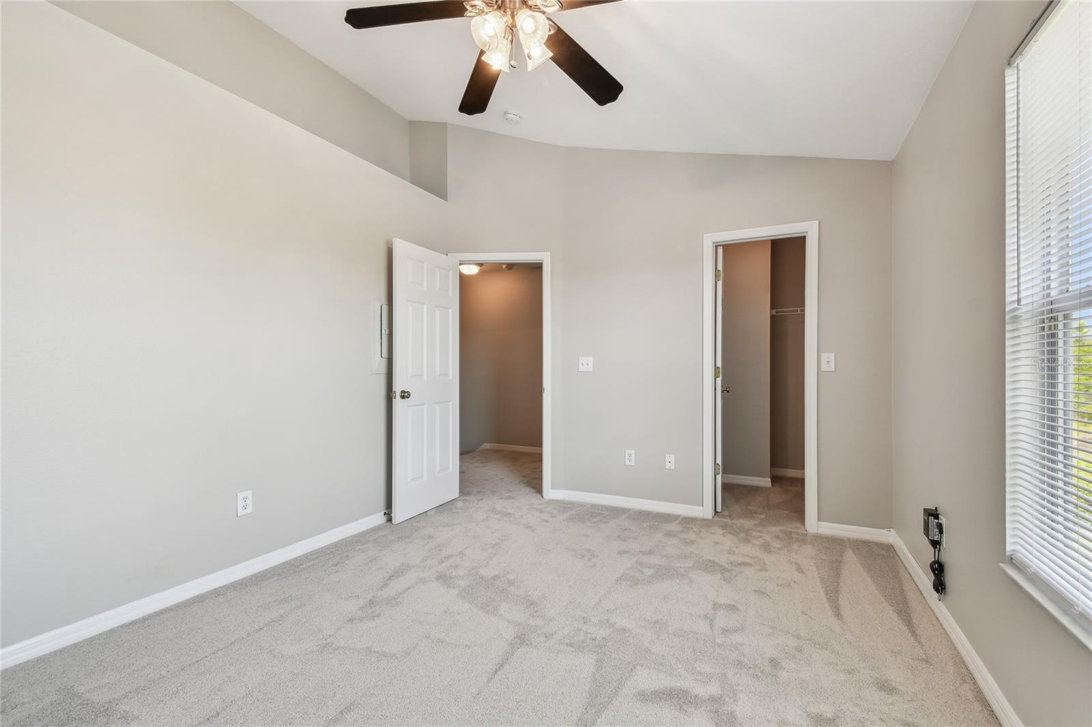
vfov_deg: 77.3
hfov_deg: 100.4
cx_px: 546
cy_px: 364
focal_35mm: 15
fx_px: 455
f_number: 7.1
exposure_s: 1/6
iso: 100
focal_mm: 10
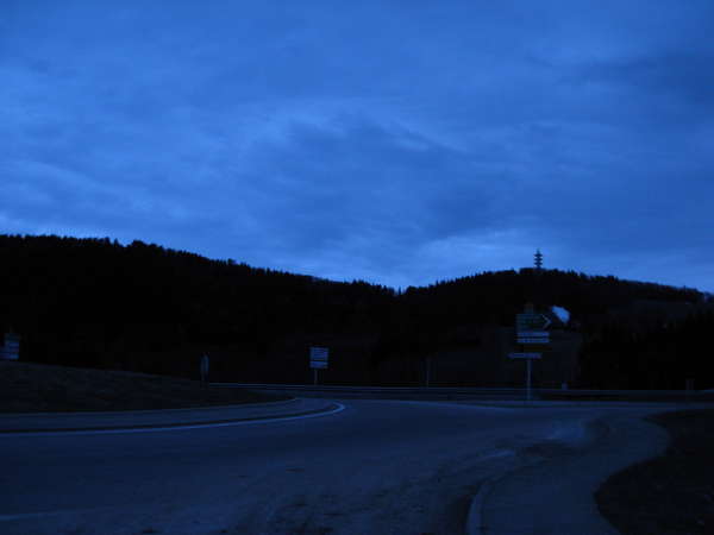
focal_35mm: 38
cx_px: 357
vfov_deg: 37.7
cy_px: 268
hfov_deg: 49.0
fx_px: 784
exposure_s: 1/1.7
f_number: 2.9
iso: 200
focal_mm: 6.3
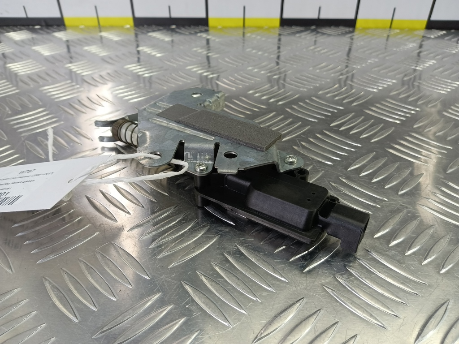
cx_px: 230
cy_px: 172
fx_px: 305
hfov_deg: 73.9
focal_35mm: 23
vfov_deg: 58.9
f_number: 1.6
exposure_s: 1/50
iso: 108
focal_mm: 4.11
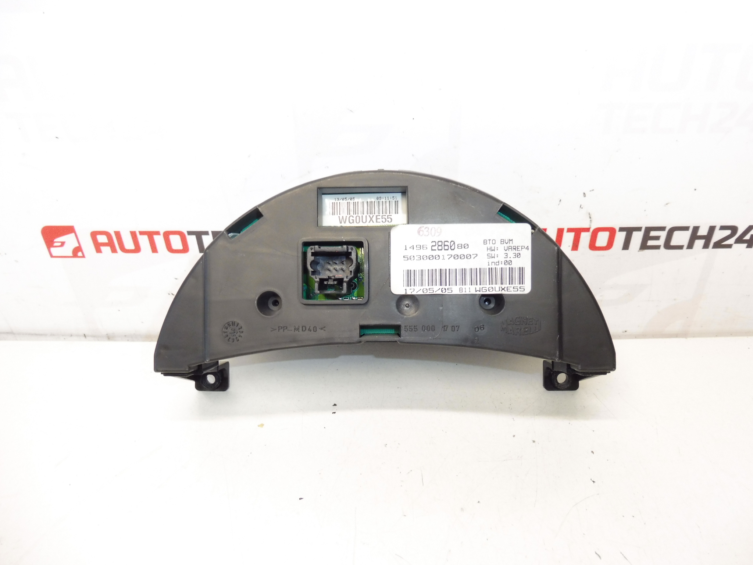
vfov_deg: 56.8
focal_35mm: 24
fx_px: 522
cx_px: 376
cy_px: 282
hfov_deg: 71.6
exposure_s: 1/60
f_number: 3.5
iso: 200
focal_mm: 4.3
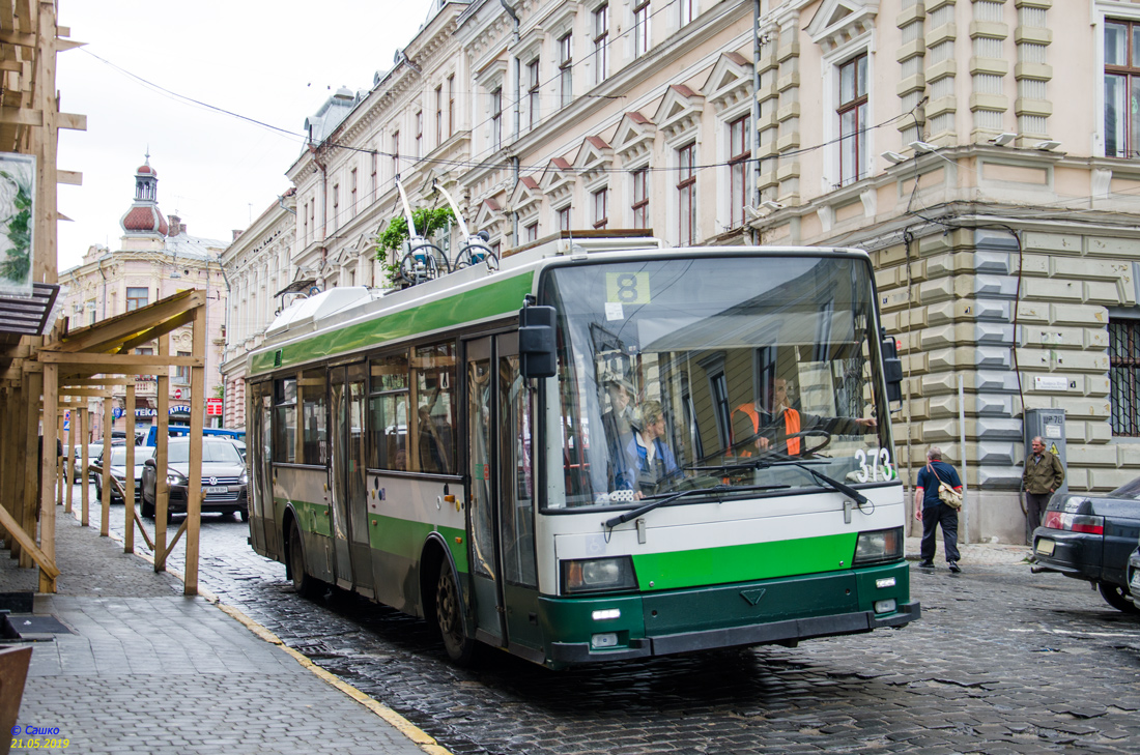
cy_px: 378
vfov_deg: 26.4
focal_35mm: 51
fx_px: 1612
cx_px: 570
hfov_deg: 38.9
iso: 100
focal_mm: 34
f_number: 4.2
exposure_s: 1/160
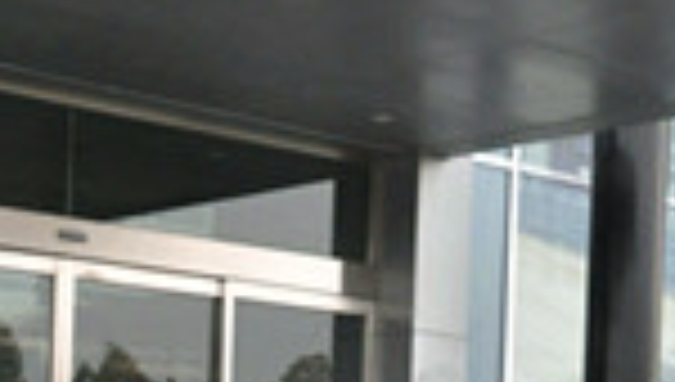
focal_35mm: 107
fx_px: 1919
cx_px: 909
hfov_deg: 18.4
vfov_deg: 10.8
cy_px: 652
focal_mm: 18
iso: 1000
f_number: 8
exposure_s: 1/250
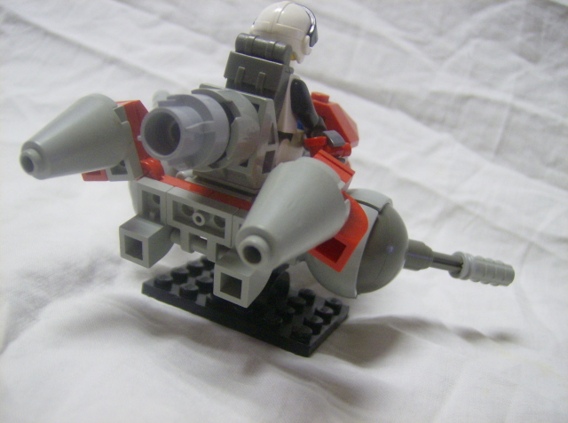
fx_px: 589
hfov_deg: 51.5
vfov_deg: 39.5
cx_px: 284
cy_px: 212
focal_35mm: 36
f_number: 2.8
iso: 200
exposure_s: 1/17.3
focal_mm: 6
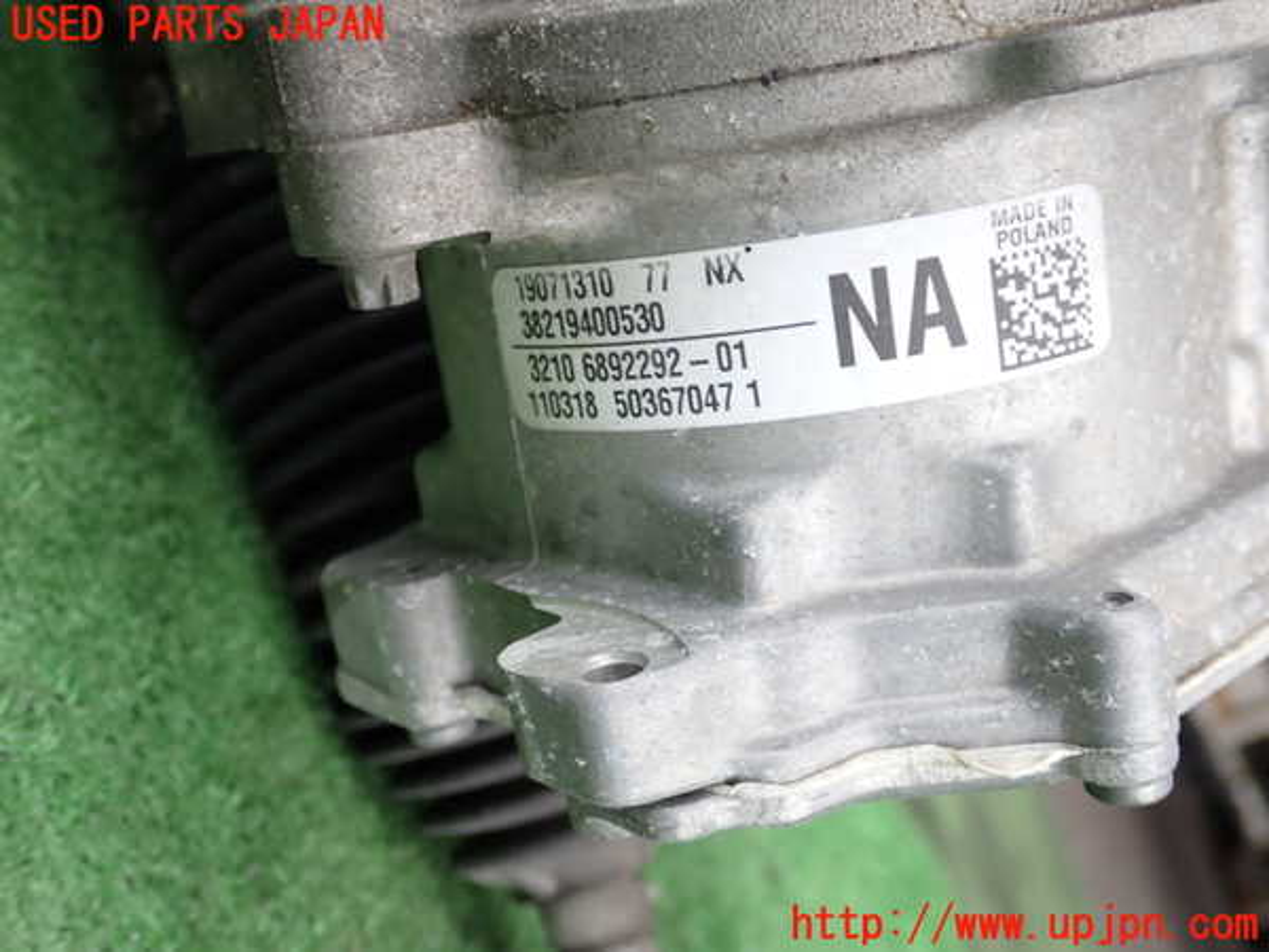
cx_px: 634
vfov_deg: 35.1
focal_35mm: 41
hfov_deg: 45.8
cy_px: 476
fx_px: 1503
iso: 100
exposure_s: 1/125
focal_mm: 7.31
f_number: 2.8
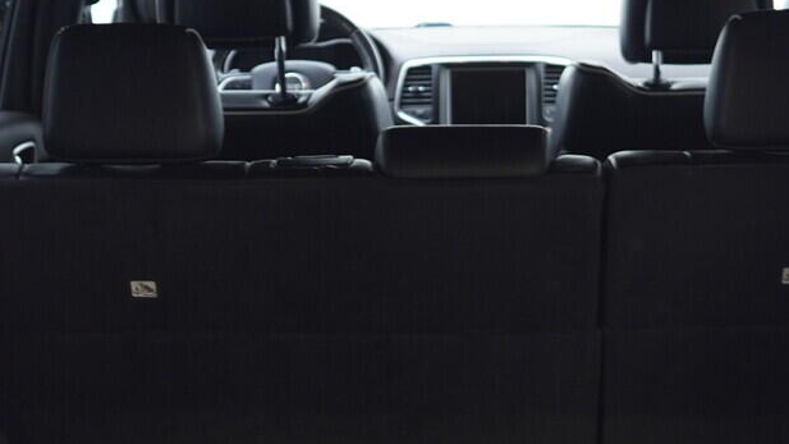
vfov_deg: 13.4
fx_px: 1841
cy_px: 527
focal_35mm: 88
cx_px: 459
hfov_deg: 24.2
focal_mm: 24
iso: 250
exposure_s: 1/40
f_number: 2.8
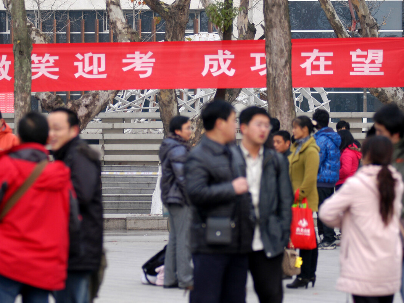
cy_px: 151
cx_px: 175
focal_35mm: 172
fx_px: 2002
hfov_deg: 11.5
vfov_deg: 8.7
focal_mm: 105
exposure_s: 1/350
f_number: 2.8
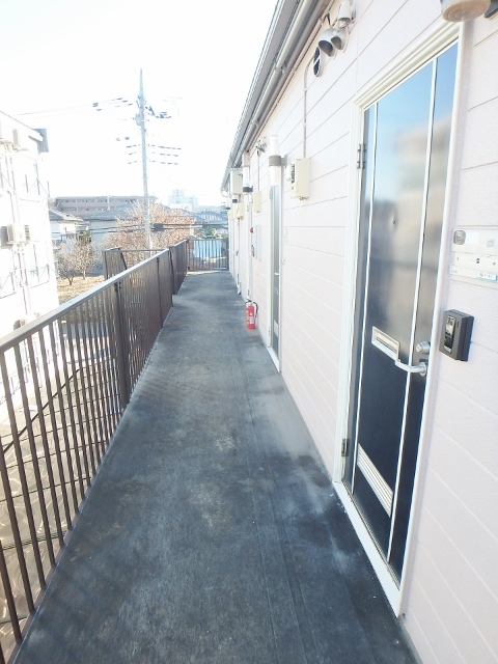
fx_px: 403
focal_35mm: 21
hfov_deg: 63.4
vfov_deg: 79.0
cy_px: 332
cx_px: 249
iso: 125
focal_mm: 3.7
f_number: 3.5
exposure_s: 1/200
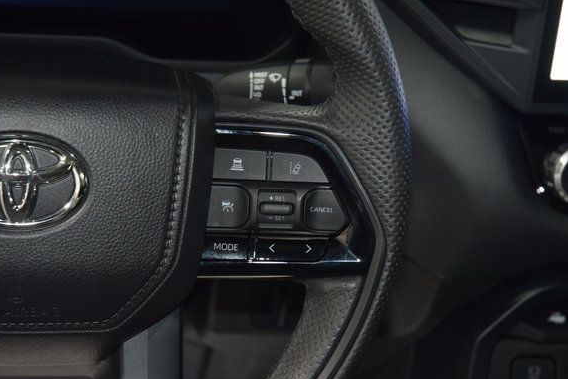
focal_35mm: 118
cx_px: 277
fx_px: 1863
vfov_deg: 11.6
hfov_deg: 17.3
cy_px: 212
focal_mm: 70
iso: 2000
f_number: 4.5
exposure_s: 1/30
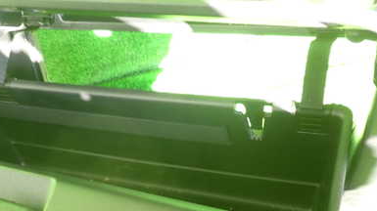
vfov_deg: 23.3
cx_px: 121
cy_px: 149
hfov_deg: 40.0
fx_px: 510
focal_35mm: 51
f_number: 2.3
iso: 200
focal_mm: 5.4
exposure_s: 1/50
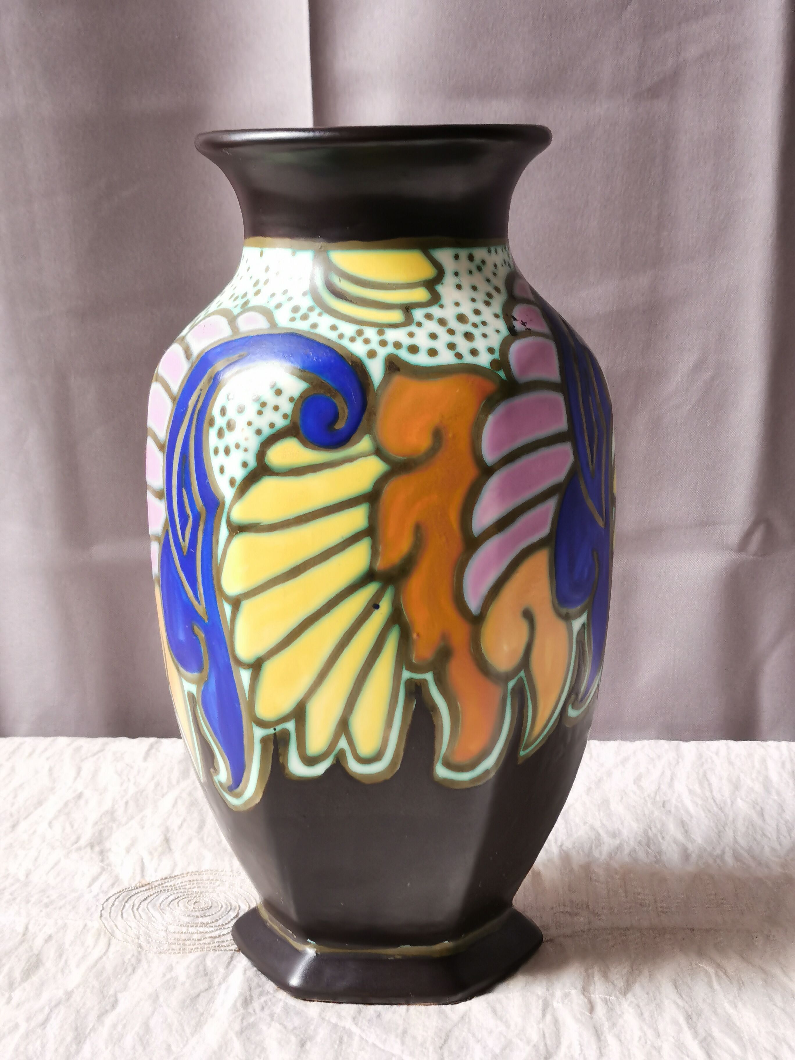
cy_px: 530
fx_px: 1776
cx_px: 398
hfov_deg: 25.2
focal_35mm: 58
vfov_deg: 33.2
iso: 125
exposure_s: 1/50
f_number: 1.8
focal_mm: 5.58
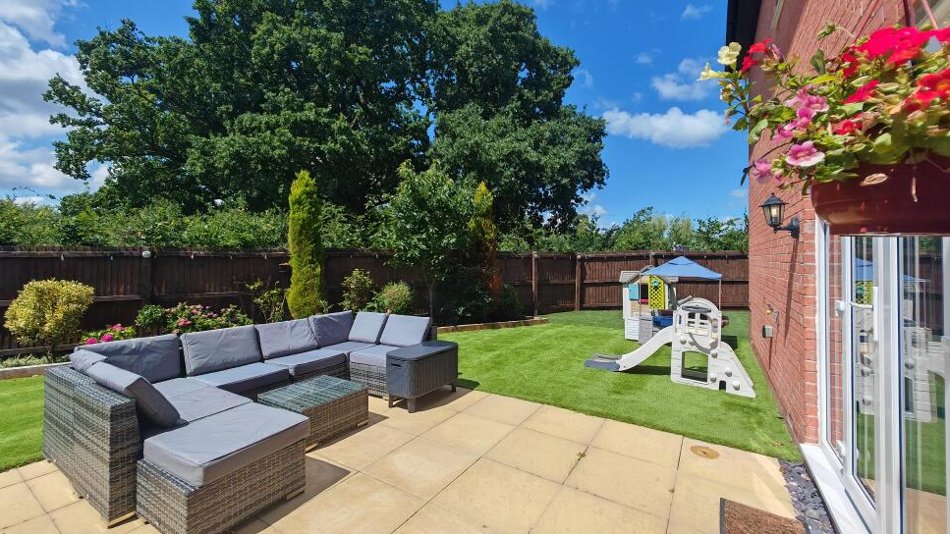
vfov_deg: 70.5
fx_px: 378
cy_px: 250
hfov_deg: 103.0
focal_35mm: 15
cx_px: 475
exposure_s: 1/1300
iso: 50
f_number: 2
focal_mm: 1.82
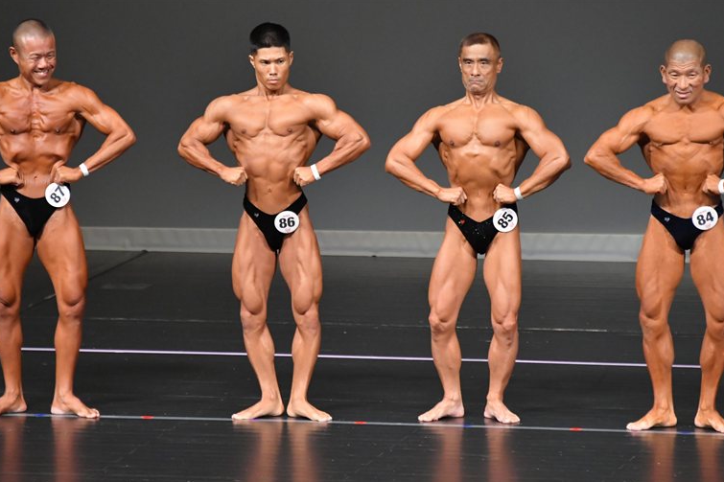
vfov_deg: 3.6
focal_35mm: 385
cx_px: 358
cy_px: 243
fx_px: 7741
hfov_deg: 5.4
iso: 5000
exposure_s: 1/400
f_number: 5.6
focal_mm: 250
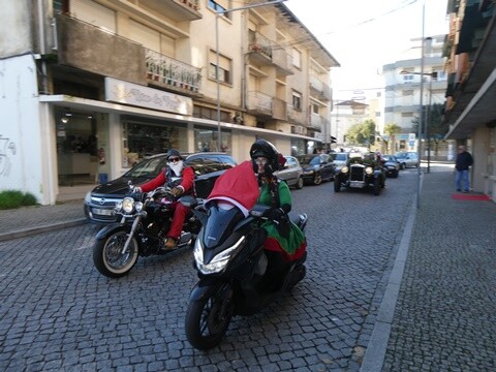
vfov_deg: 56.8
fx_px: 344
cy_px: 186
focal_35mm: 24
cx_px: 248
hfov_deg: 71.6
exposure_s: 1/125
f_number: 3.3
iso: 80
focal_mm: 4.3
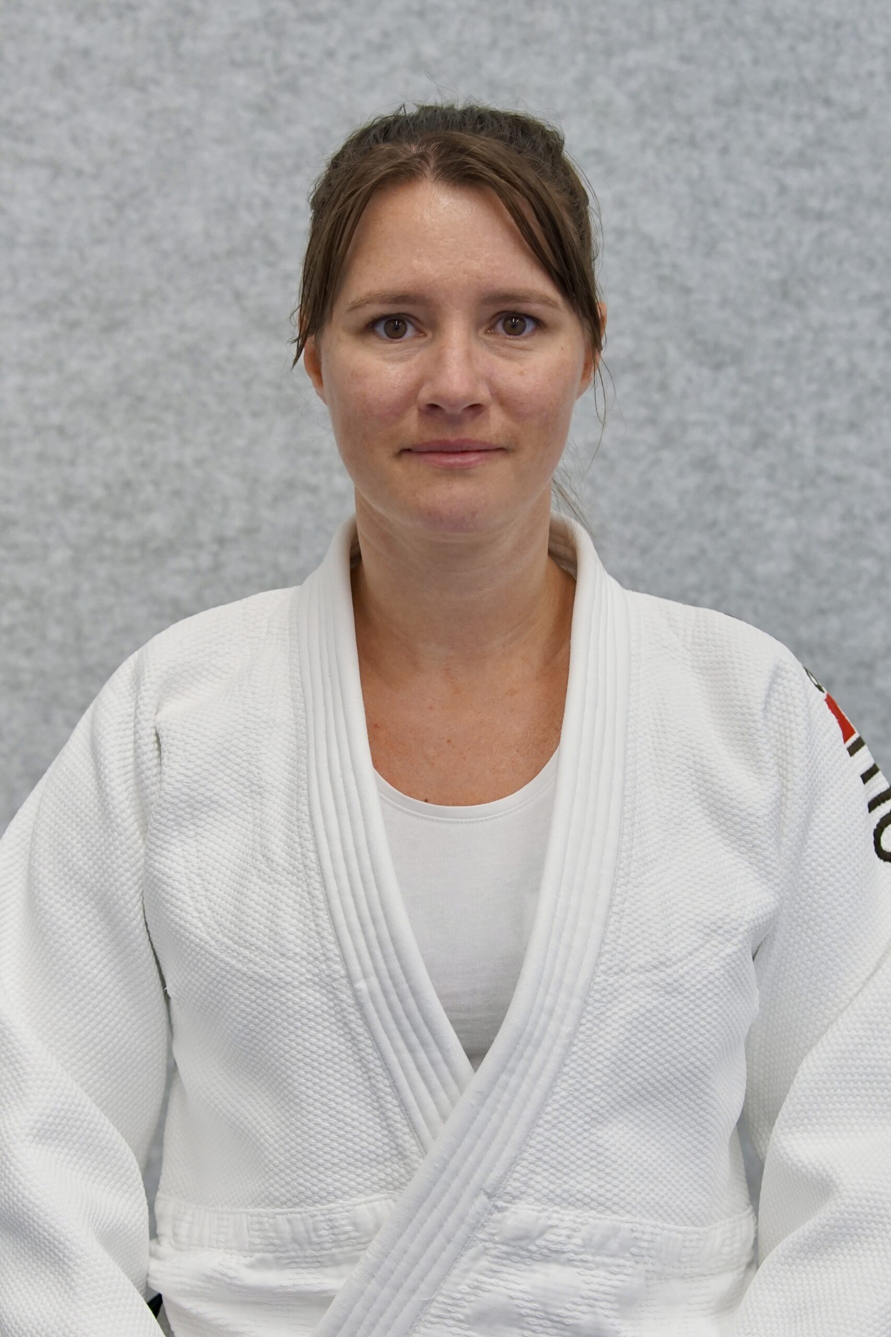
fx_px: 3156
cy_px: 668
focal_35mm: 85
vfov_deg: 23.9
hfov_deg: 16.1
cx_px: 446
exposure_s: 1/160
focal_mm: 85
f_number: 4
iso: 1000
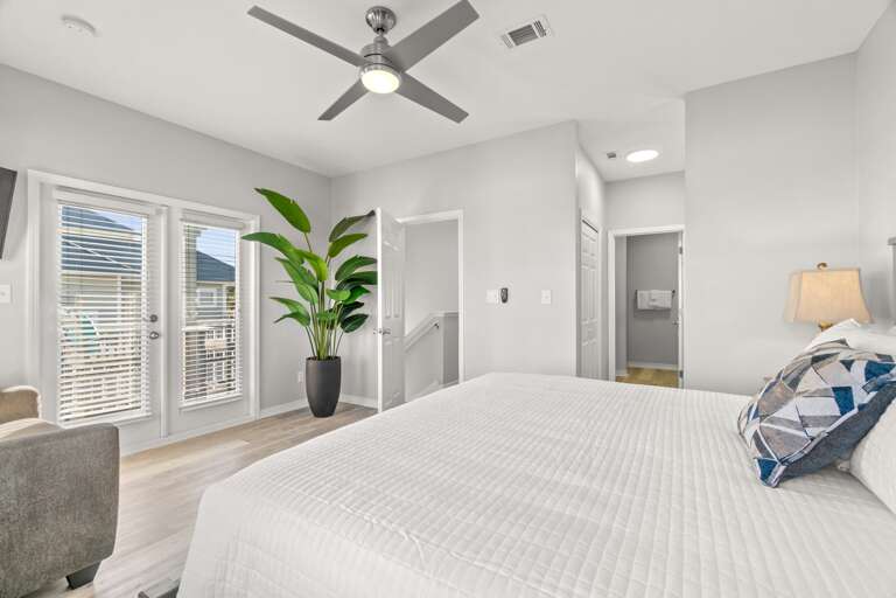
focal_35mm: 15
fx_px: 373
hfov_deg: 100.4
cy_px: 299
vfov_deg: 77.3
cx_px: 448
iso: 800
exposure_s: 1/5
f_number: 8
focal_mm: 10
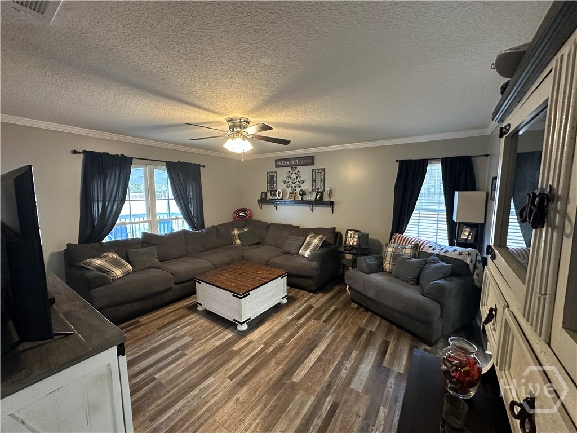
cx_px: 288
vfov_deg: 85.7
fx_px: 233
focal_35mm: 14
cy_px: 216
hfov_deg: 102.1
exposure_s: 1/60
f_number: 2.2
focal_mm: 2.22
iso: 500
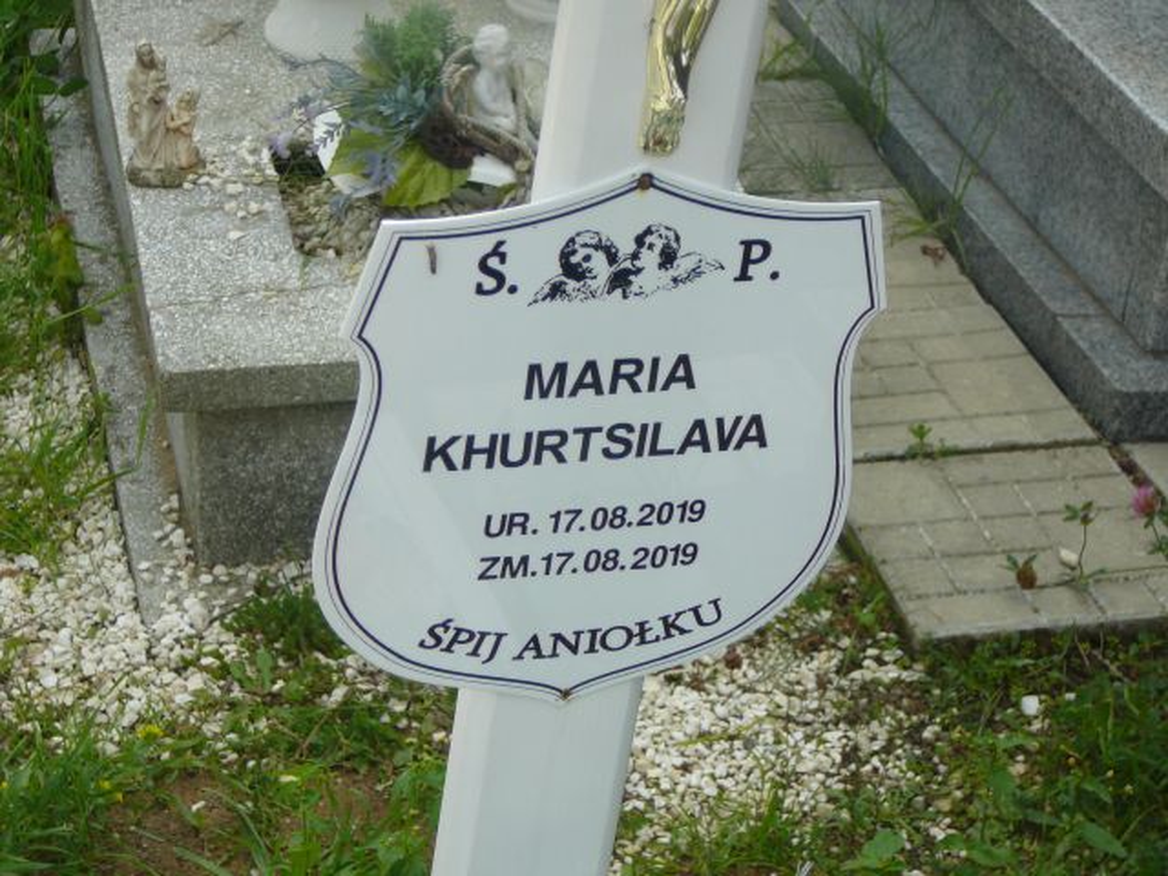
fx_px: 2936
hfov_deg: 22.5
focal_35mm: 87
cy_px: 438
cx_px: 584
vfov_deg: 17.0
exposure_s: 1/400
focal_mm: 13
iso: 80
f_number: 3.8
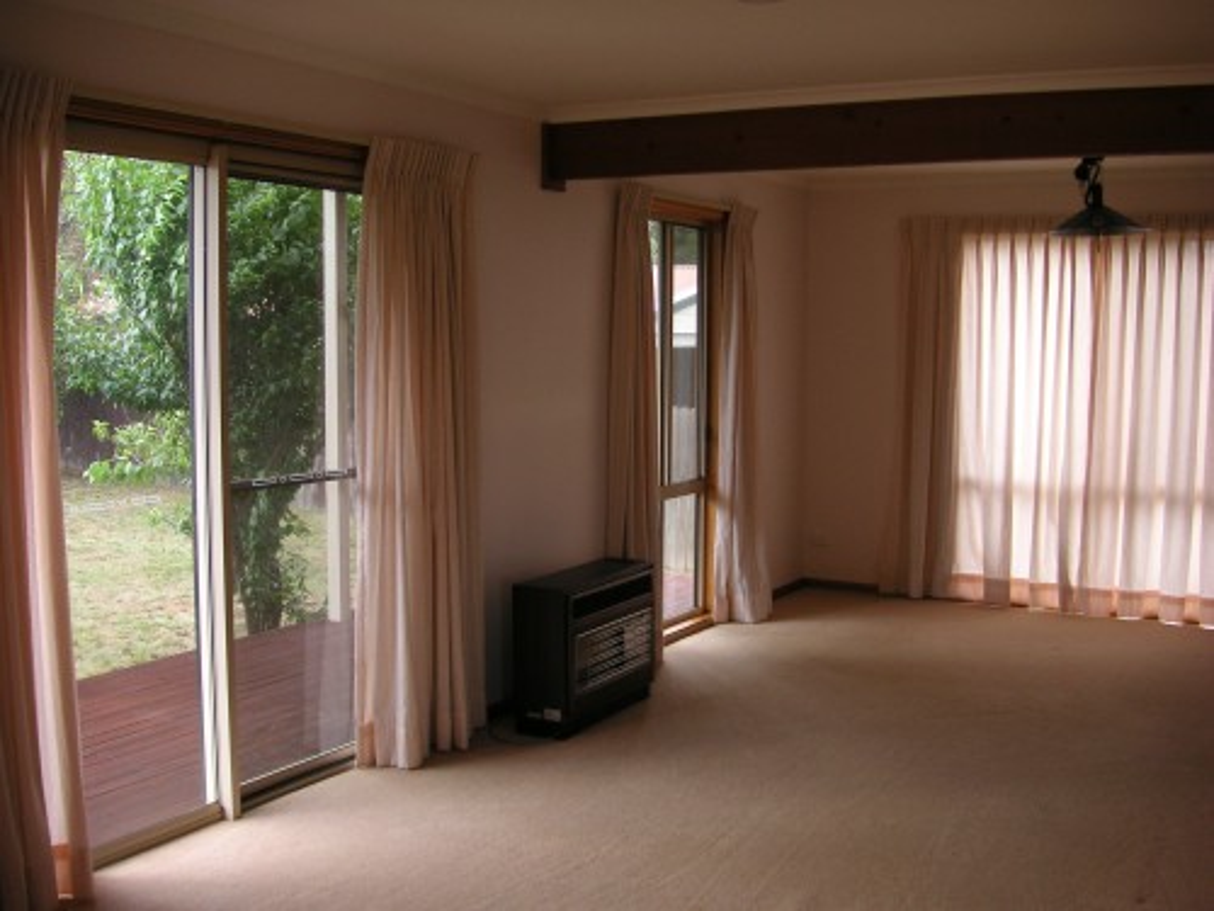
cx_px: 607
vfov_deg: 38.7
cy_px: 456
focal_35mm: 37
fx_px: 1298
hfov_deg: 50.1
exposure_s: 1/90
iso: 50
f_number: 2.8
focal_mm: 6.1
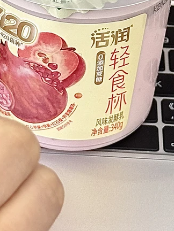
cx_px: 70
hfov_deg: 9.3
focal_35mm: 160
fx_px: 1072
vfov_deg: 12.1
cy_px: -48
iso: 125
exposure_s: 1/50
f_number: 1.78
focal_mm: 6.76
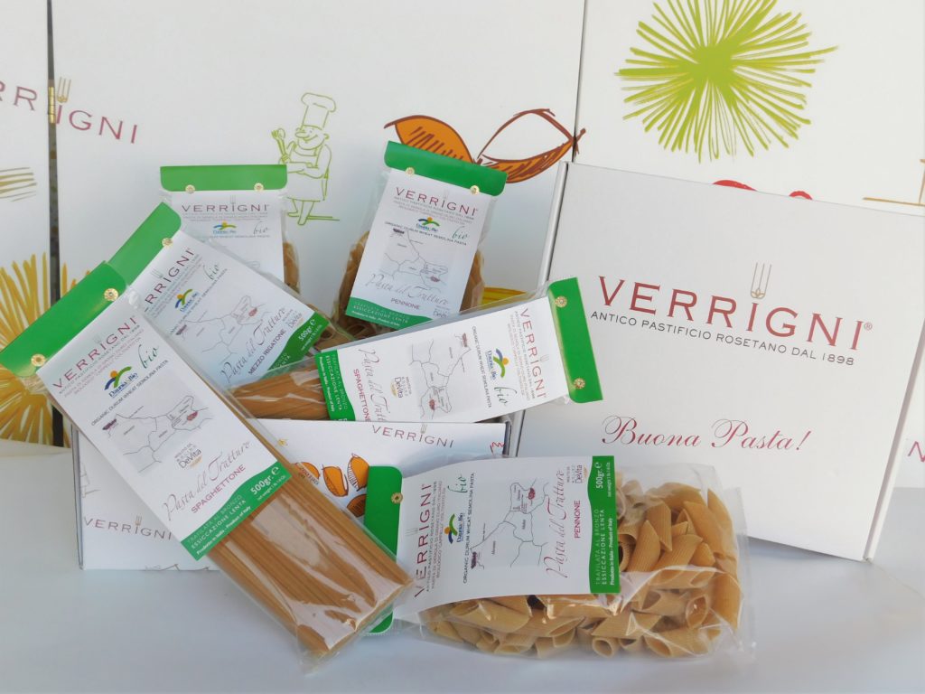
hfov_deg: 60.0
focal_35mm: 30
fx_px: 802
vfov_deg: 46.8
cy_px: 347
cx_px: 462
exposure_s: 1/200
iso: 125
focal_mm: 5.3
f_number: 3.2
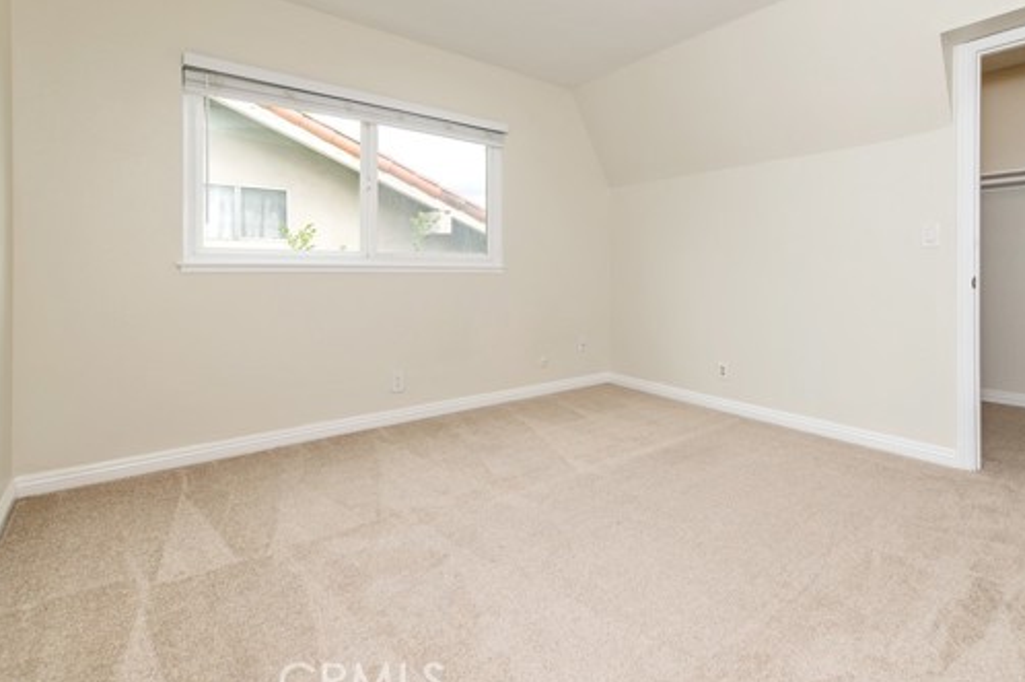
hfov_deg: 89.1
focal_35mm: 18
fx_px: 512
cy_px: 272
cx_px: 607
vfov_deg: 66.6
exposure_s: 1/100
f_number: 5.6
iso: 200
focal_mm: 14
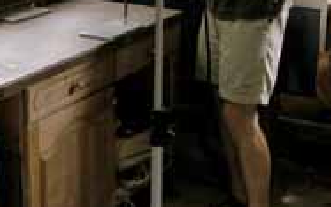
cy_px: -41
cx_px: 119
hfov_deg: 26.7
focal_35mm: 77
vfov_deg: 16.3
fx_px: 695
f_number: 3.2
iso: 100
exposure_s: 1/59.1
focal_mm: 8.9
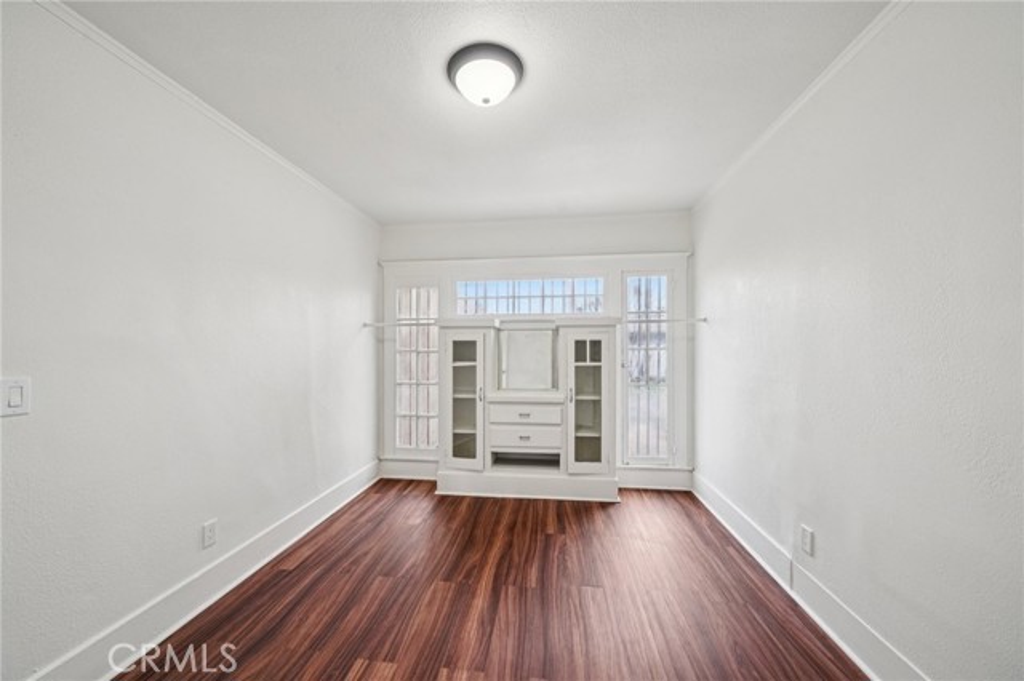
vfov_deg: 85.4
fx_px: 370
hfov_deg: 108.4
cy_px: 340
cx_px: 512
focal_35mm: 13
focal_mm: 13
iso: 400
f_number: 8
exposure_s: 1/20
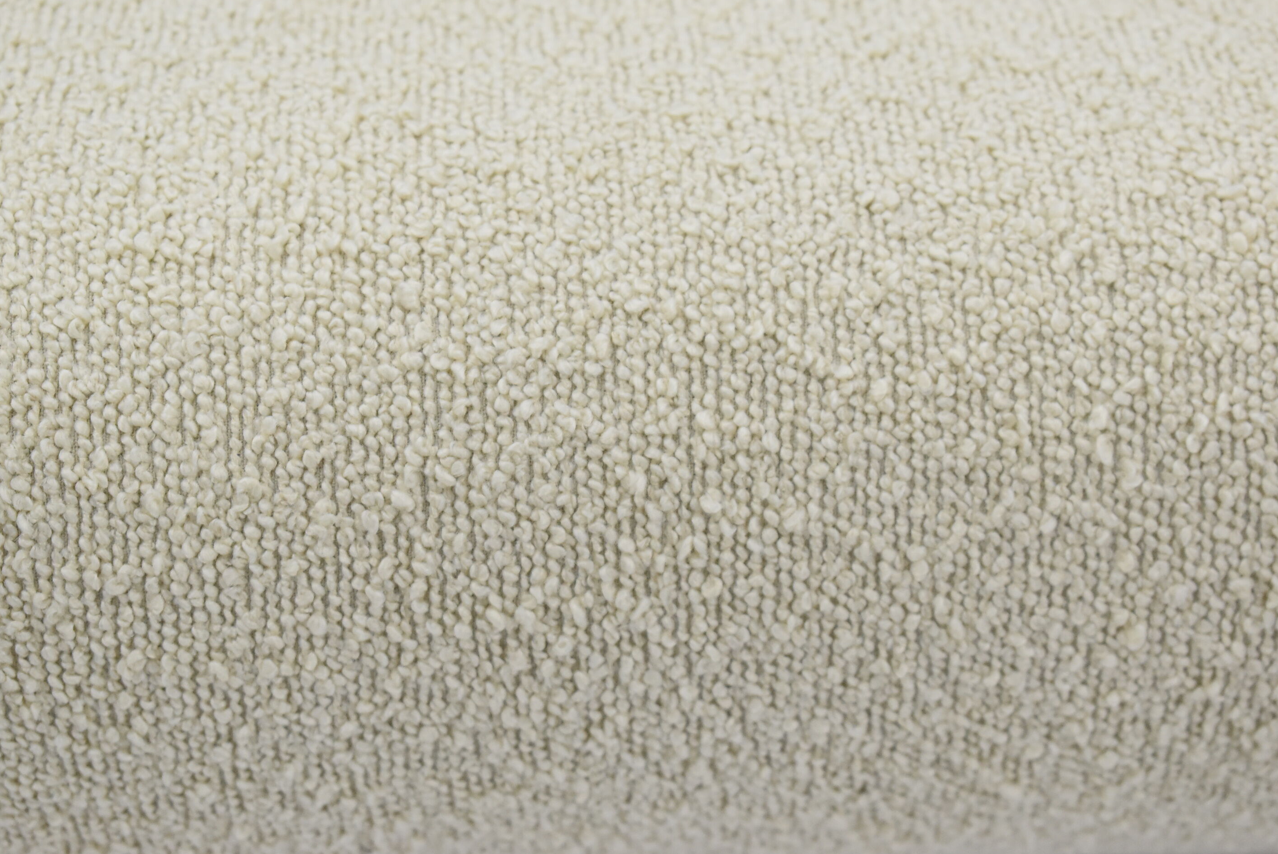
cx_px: 626
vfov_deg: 15.6
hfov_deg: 23.2
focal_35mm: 88
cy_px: 422
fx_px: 3110
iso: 1800
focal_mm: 55
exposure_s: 1/125
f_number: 5.6
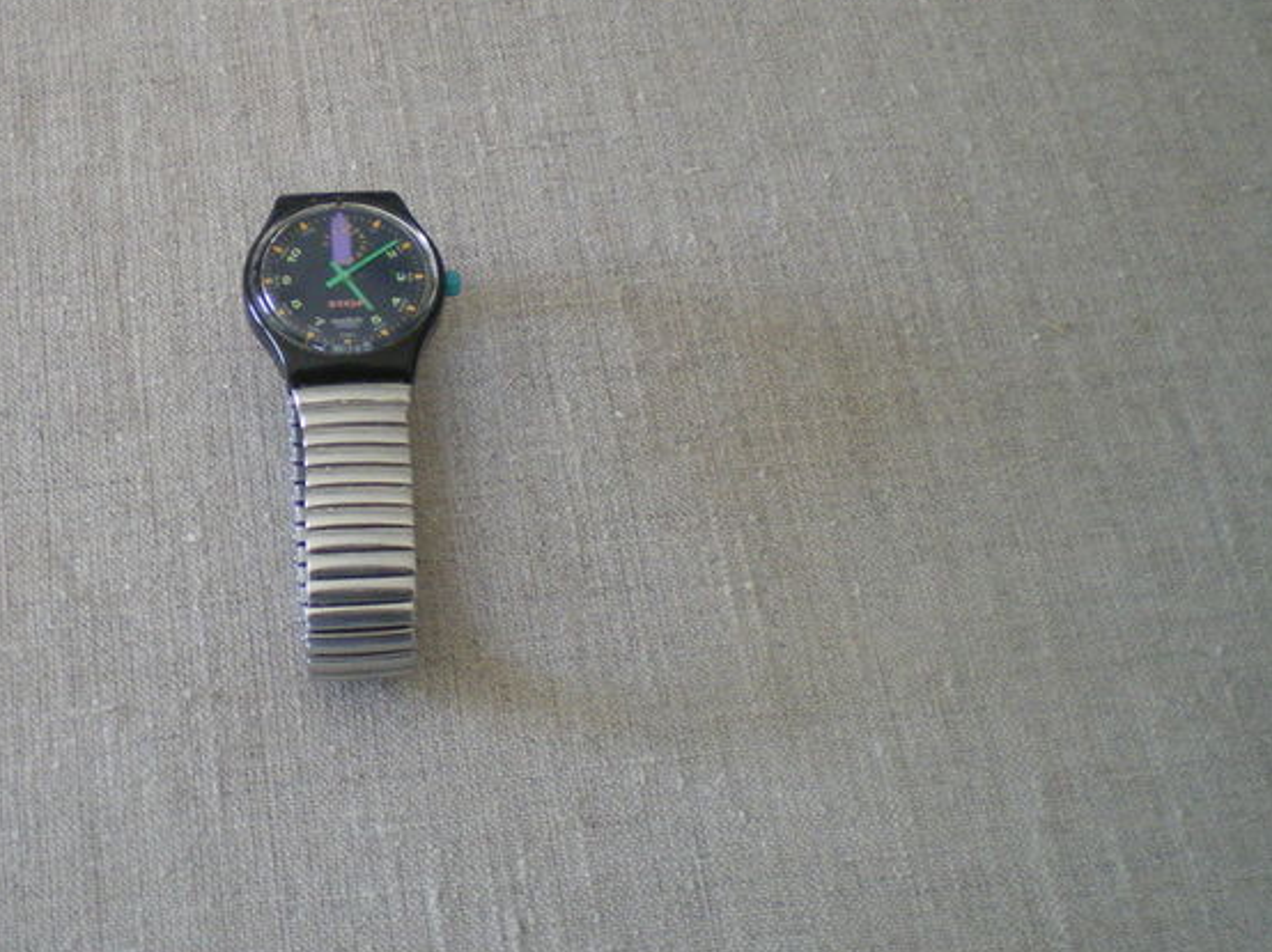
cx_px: 317
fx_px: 2387
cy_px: 349
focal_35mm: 65
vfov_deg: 22.5
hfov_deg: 29.4
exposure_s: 1/50
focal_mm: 6.3
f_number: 3.1
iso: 250
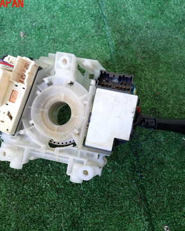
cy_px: 121
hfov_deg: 35.7
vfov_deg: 43.8
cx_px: 89
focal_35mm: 42
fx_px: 287
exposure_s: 1/40
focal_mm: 5.4
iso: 200
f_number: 2.3
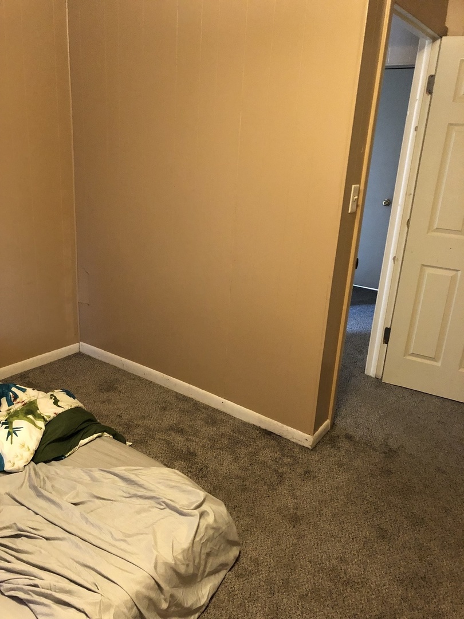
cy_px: 310
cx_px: 232
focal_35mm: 28
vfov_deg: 63.4
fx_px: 500
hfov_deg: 49.7
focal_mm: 3.99
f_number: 1.8
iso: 100
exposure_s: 1/7
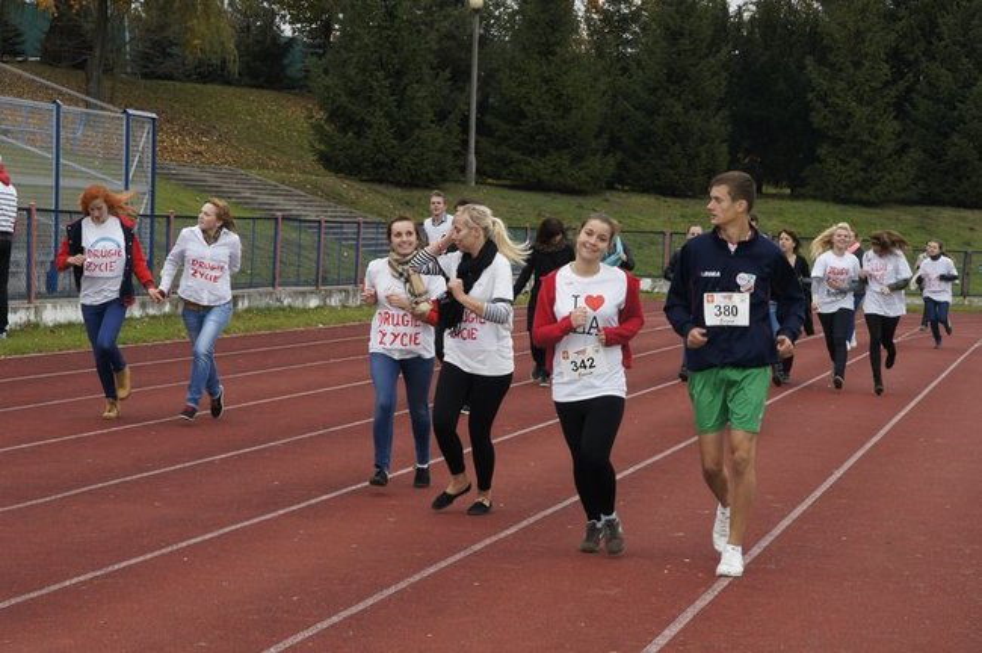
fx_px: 2861
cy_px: 326
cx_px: 491
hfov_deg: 19.5
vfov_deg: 13.0
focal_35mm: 105
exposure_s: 1/160
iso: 800
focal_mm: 70
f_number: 13
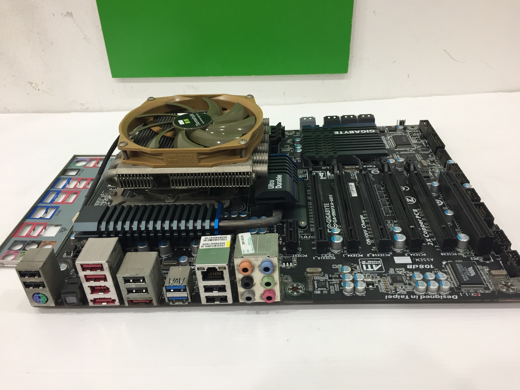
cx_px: 260
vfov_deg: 48.2
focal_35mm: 29
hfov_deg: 61.7
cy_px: 195
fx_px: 436
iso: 100
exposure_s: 1/33
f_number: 2.2
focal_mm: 4.15
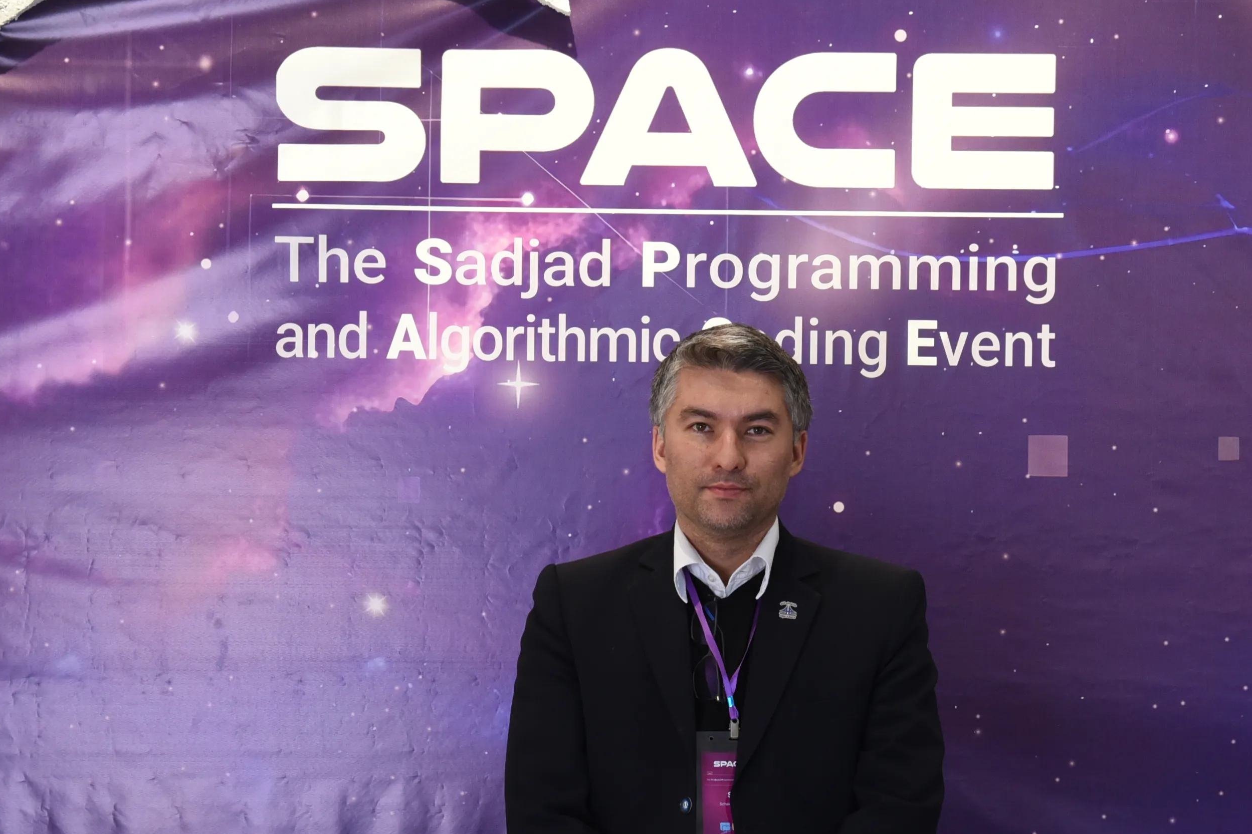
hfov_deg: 18.3
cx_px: 678
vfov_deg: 12.2
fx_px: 3895
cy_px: 512
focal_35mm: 112
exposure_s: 1/100
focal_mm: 62
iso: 1250
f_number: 6.3
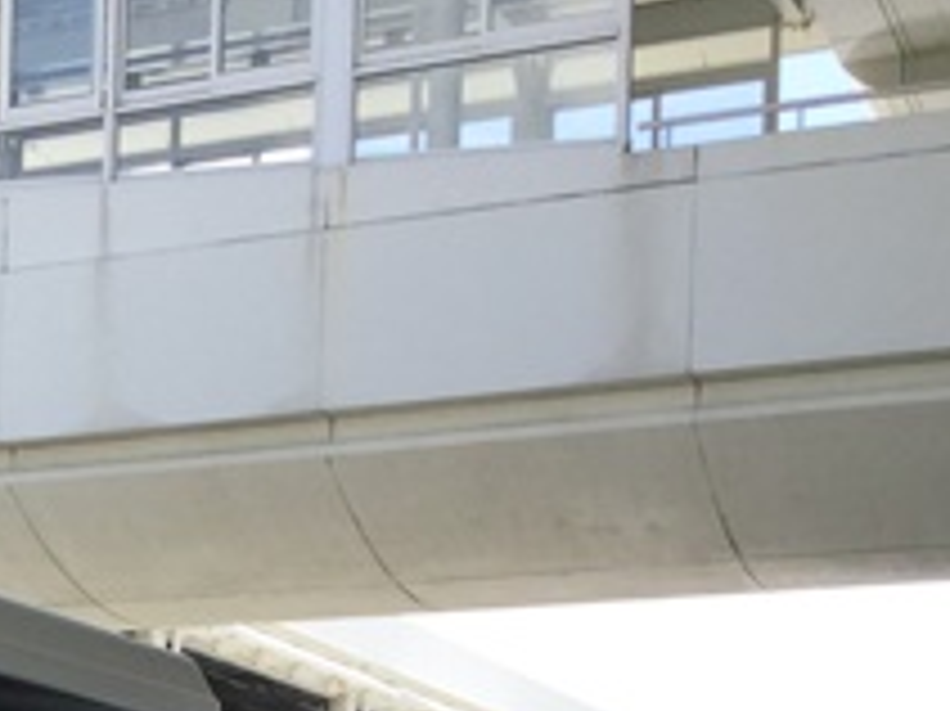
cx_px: -14
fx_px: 2578
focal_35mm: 94
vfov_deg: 14.7
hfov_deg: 20.2
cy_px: 1040
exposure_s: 1/631
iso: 25
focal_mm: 3.3
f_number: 2.4
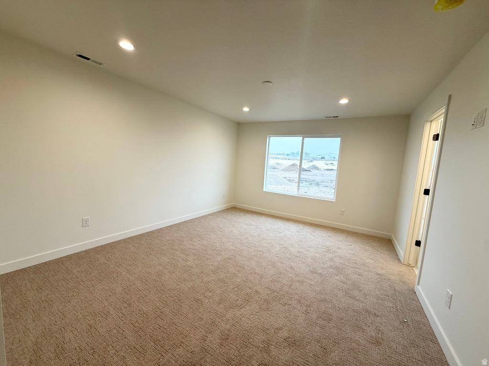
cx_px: 244
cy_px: 183
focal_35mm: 14
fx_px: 198
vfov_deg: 85.7
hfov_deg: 102.1
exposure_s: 1/120
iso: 125
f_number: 2.2
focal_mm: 2.22
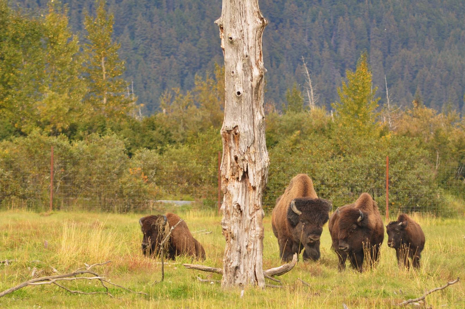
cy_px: 154
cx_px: 232
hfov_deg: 7.1
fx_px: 3774
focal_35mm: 292
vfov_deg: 4.7
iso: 200
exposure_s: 1/125
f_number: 8
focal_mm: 195
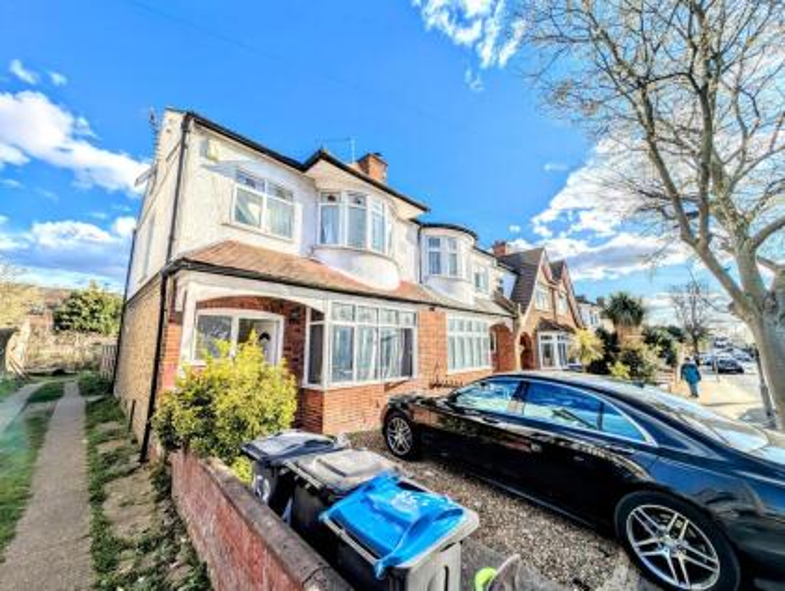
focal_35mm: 12
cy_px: 296
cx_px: 392
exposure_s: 1/2119
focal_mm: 2.23
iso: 37
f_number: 1.95
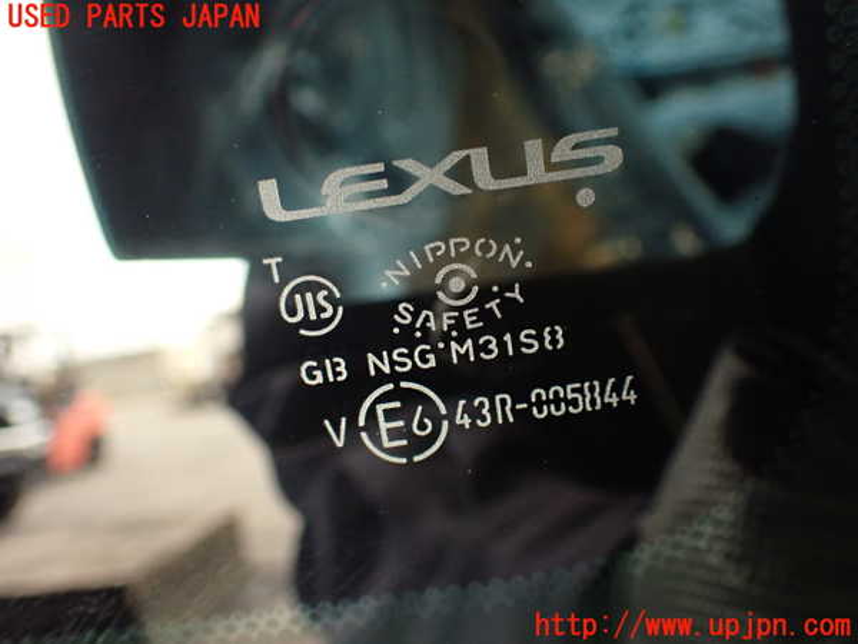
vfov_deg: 44.2
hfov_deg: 56.8
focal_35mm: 32
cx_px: 429
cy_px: 322
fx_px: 793
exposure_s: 1/30
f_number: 2.4
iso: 500
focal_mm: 5.79
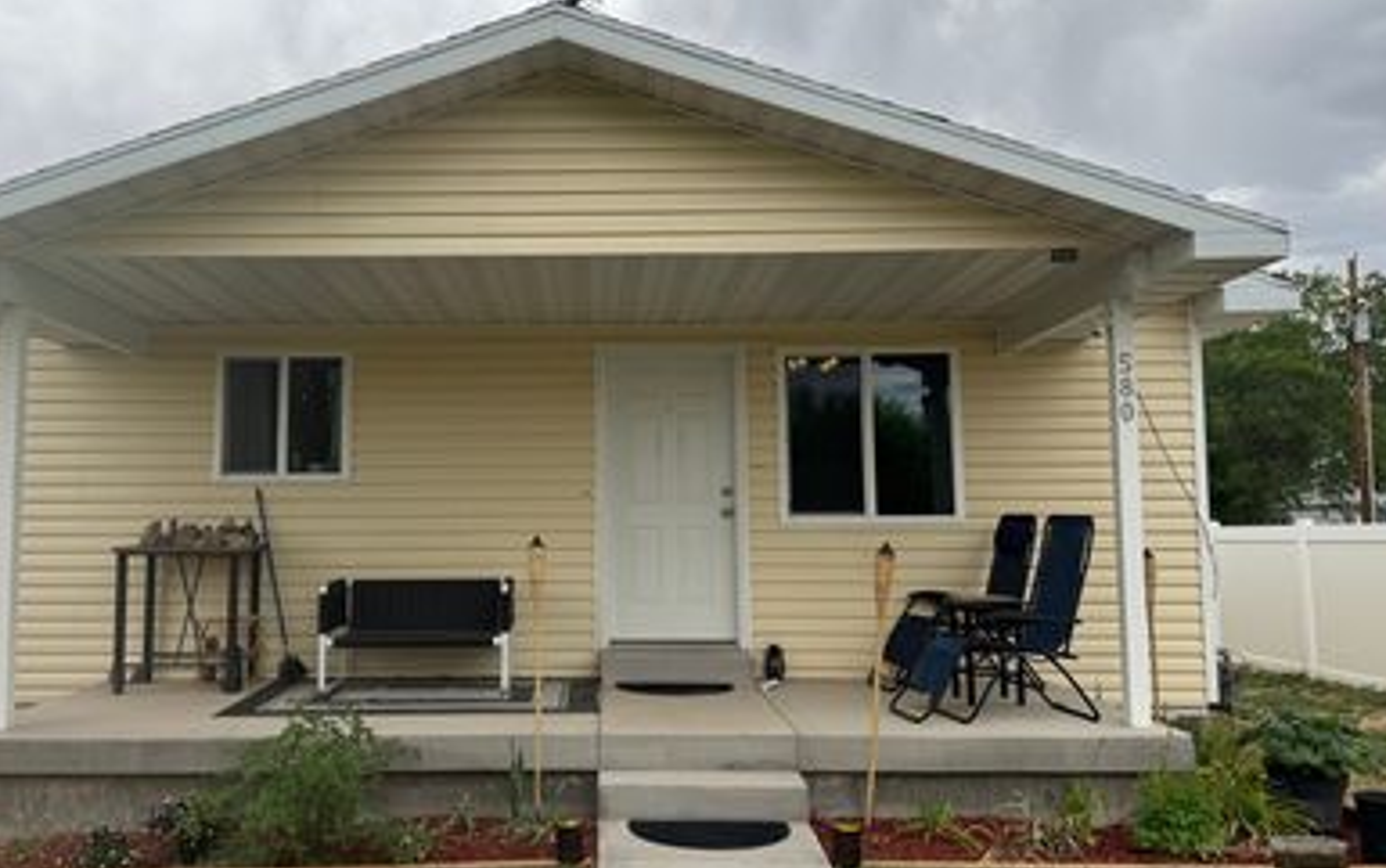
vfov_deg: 38.4
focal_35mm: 33
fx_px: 1247
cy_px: 427
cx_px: 569
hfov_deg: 57.8
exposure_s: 1/5348
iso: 80
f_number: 1.78
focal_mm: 6.76
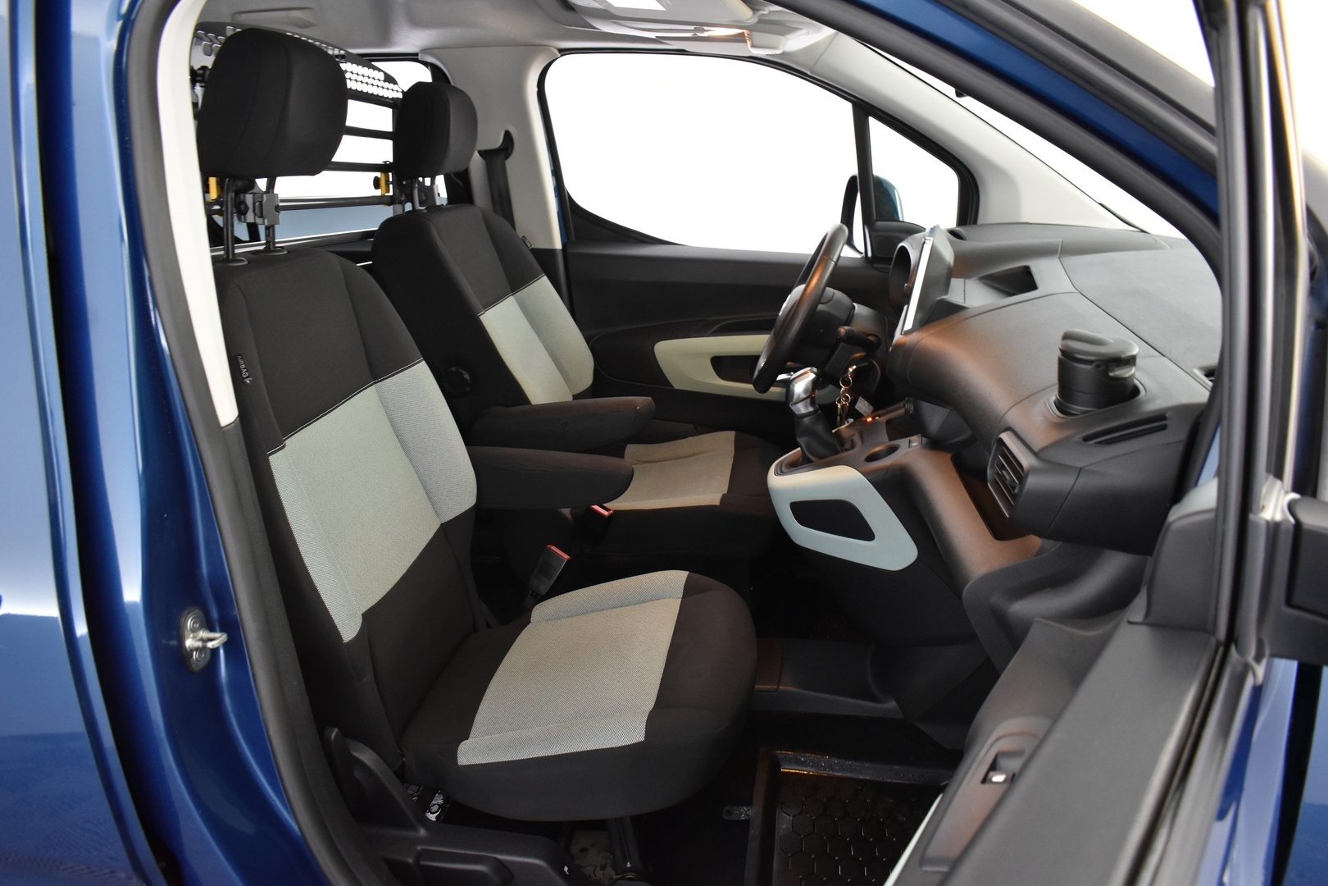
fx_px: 996
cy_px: 443
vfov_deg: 47.9
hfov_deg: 67.4
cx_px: 664
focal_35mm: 27
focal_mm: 18
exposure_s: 1/8
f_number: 5.6
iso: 1250
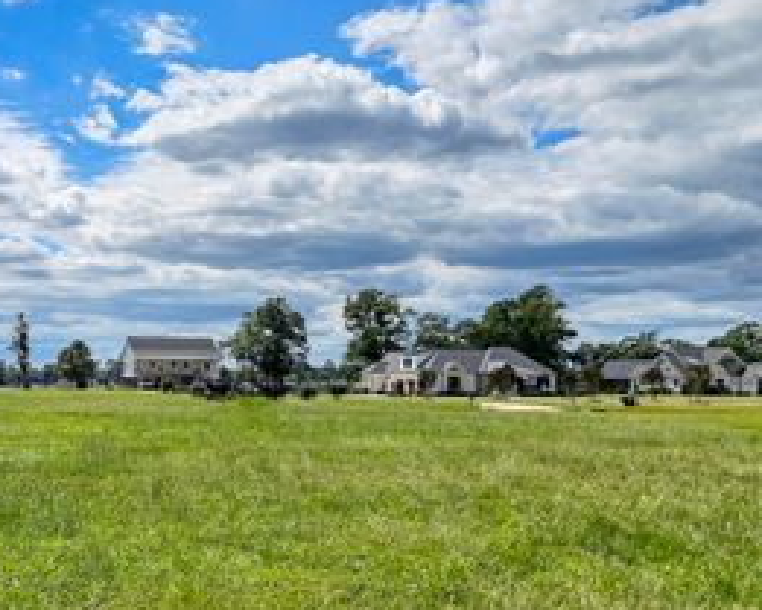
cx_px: 143
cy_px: 299
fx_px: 970
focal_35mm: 43
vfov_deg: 34.9
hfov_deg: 40.9
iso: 10
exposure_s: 1/2905
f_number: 1.7
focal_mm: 6.3
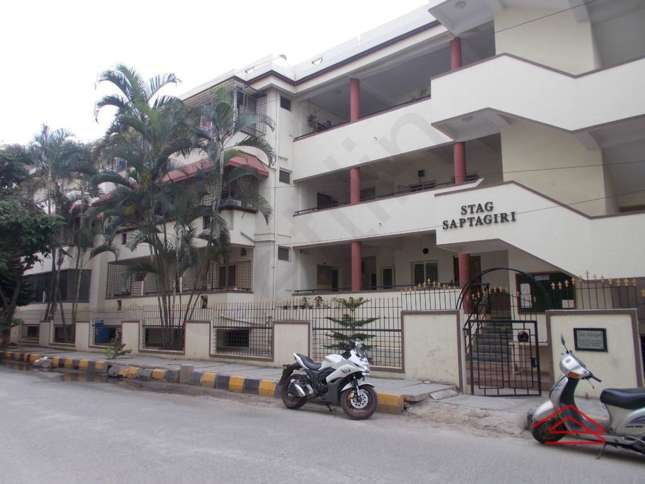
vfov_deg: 53.1
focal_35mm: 26
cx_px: 322
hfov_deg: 67.3
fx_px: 484
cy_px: 242
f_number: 3.2
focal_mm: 4.6
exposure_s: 1/125
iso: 80
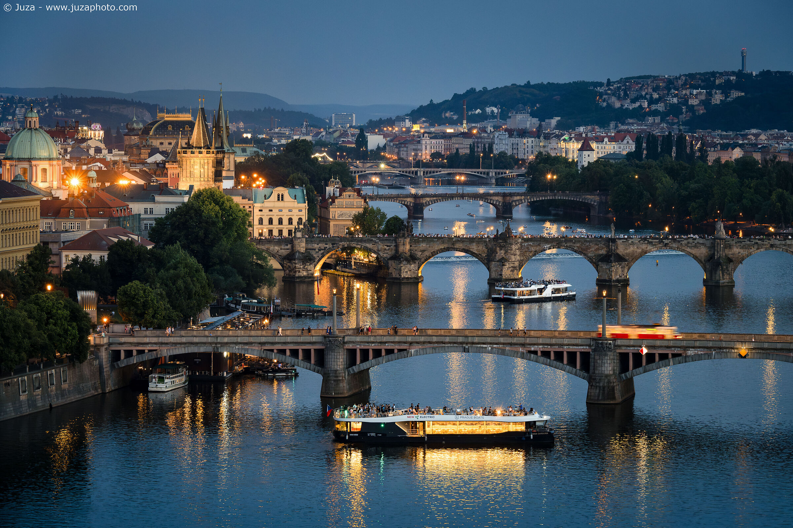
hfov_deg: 17.1
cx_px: 396
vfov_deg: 11.4
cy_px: 264
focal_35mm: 120
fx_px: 2643
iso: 3200
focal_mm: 120
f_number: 8
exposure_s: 1/13
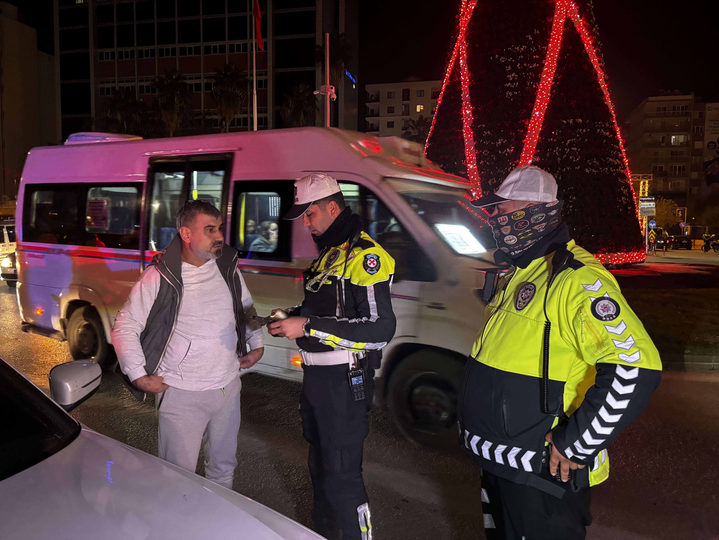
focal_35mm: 26
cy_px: 270
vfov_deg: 53.1
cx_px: 360
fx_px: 540
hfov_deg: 67.3
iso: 500
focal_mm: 5.96
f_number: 1.6
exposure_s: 1/33
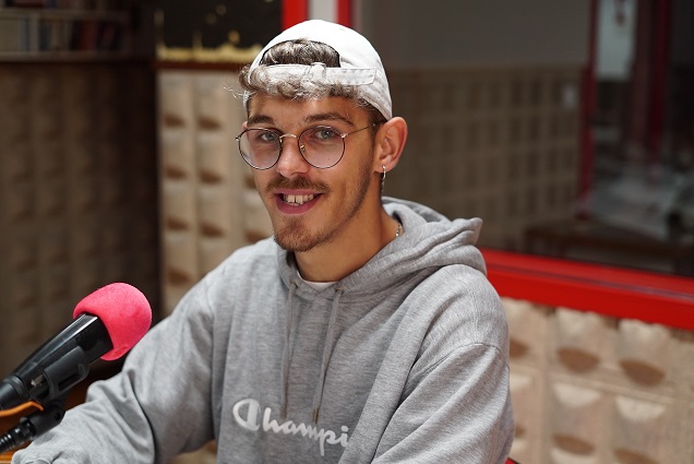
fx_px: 965
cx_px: 347
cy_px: 232
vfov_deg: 27.0
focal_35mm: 50
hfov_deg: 39.6
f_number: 2.2
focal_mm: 50
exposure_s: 1/160
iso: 1600
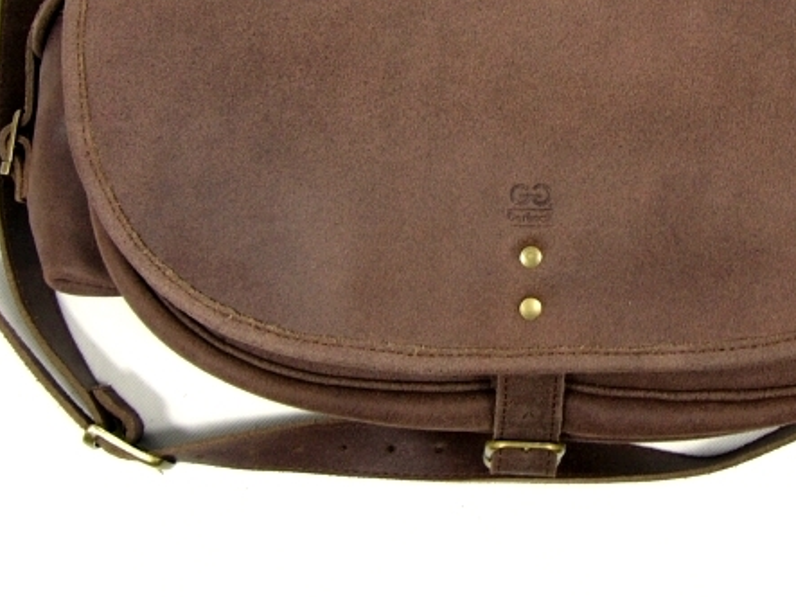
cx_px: 564
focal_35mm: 65
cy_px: 135
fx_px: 1494
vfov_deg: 22.3
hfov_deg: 29.5
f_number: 5.2
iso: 50
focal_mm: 6
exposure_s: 1/15
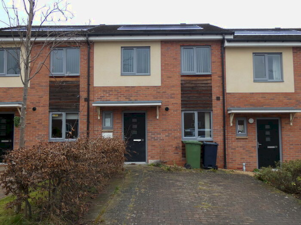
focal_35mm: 31
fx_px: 270
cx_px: 150
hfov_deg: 58.4
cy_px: 112
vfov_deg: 45.4
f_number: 3.3
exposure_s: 1/80
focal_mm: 5.5
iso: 160
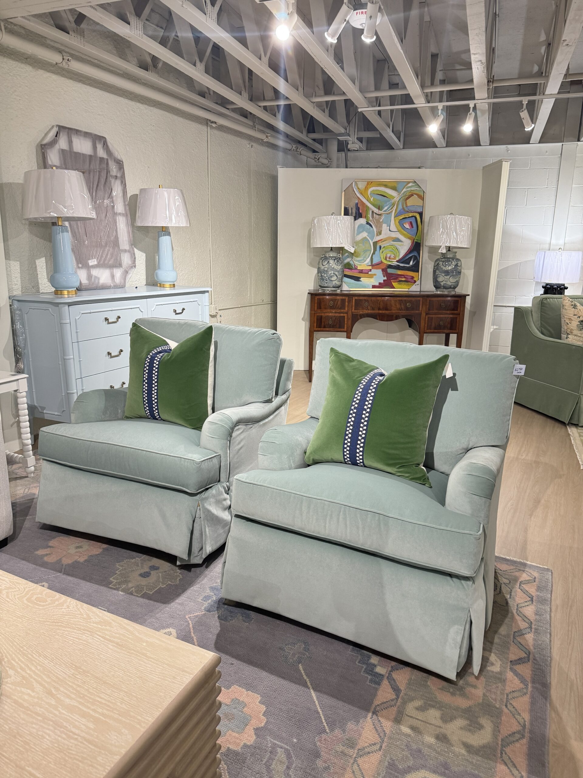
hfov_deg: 56.8
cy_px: 389
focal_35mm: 24
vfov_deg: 71.6
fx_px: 539
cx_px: 292
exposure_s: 1/60
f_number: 1.78
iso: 250
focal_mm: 6.76
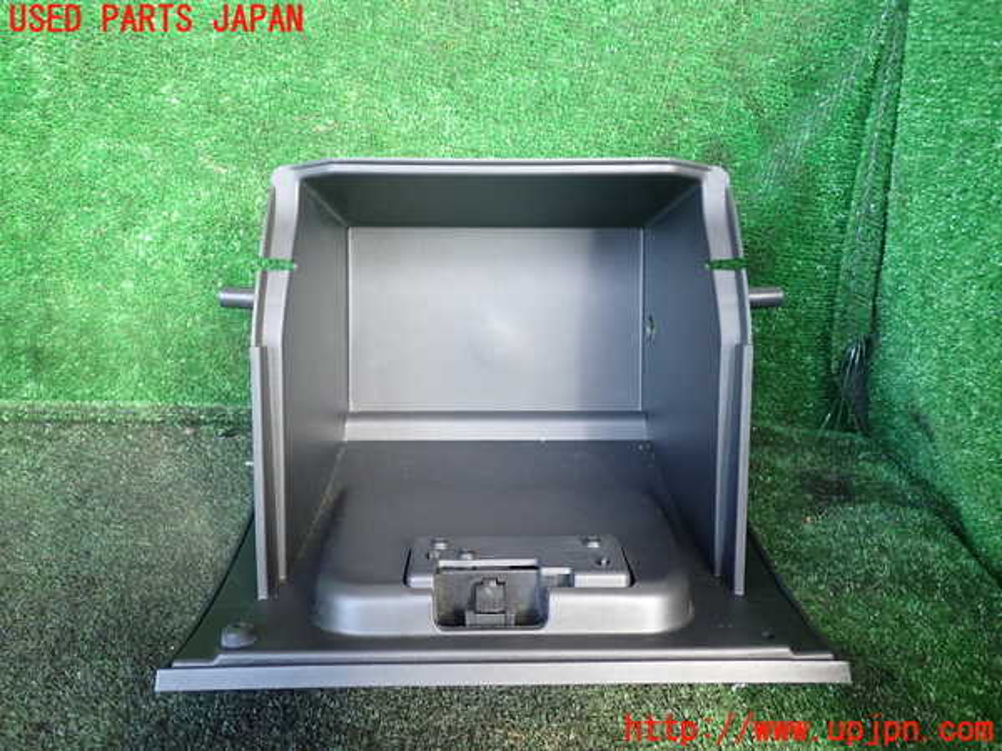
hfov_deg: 60.0
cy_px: 376
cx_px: 501
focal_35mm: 30
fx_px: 868
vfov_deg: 46.8
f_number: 2.3
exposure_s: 1/40
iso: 200
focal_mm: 5.4
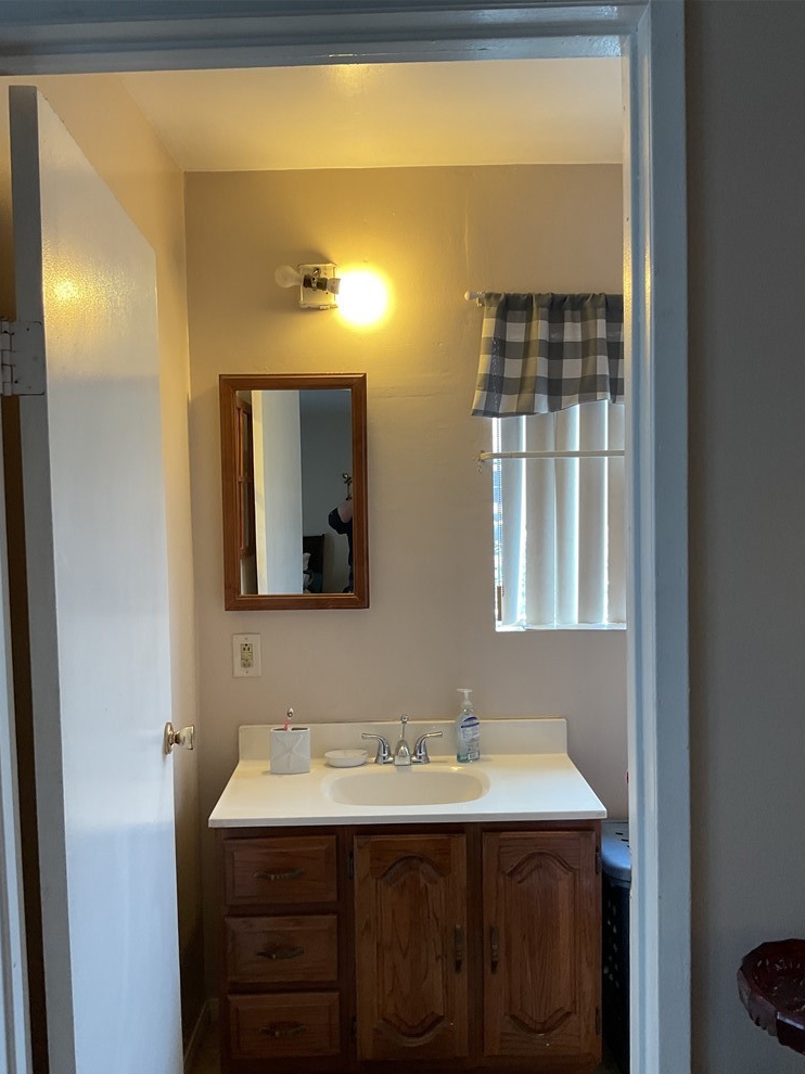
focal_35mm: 30
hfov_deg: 46.8
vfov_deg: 60.0
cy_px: 554
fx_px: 931
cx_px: 396
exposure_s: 1/60
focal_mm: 3
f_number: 1.8
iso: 50
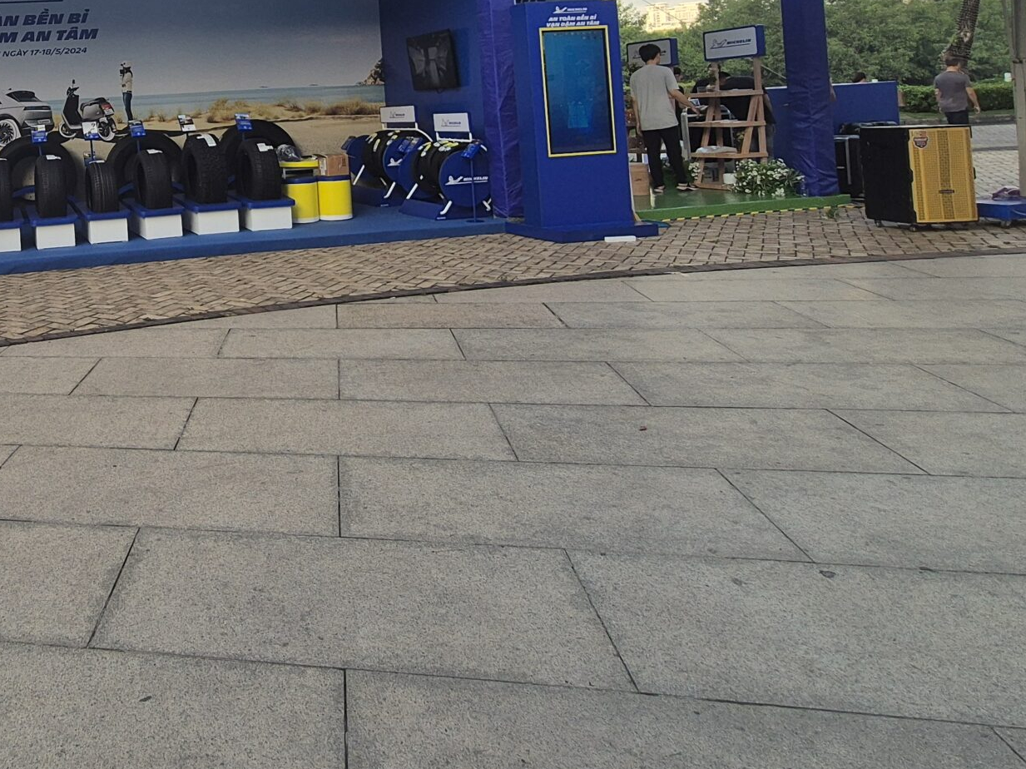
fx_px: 800
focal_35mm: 27
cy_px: 62
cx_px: 155
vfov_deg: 45.9
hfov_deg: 58.4
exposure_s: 1/303
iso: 50
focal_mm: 2.2
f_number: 2.2
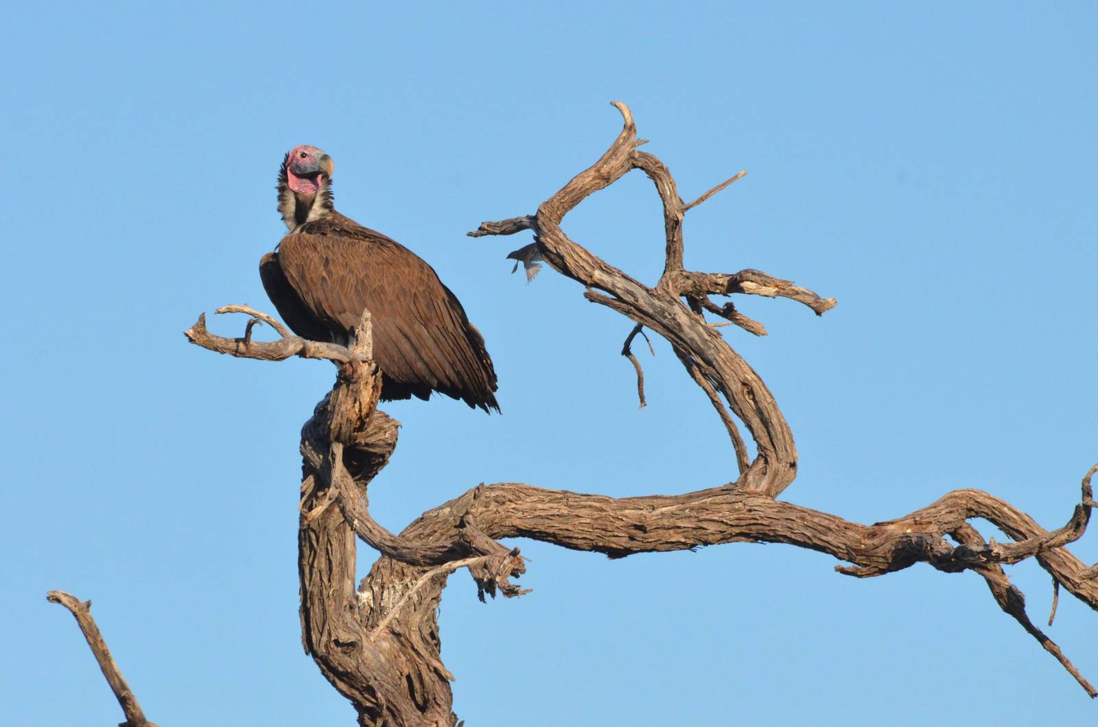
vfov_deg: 1.8
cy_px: 364
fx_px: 22829
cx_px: 549
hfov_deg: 2.8
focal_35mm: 750
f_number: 13
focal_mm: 500
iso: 2500
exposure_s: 1/2500
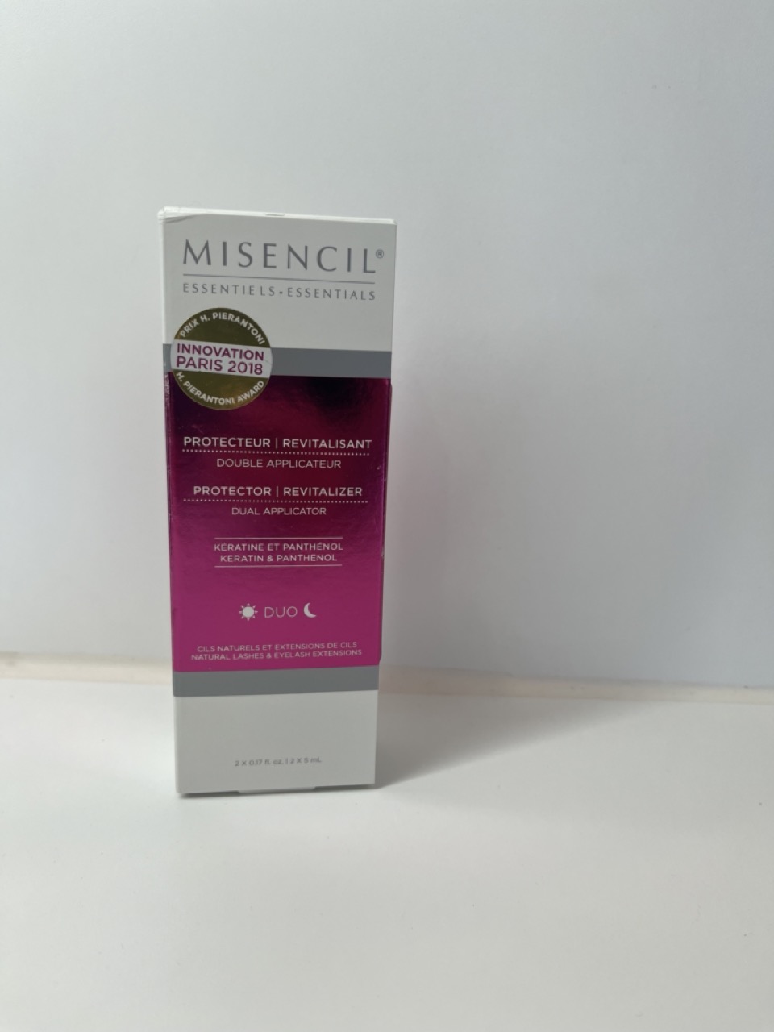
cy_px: 516
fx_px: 775
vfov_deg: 67.3
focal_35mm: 26
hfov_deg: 53.1
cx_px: 387
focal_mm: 5.1
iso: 32
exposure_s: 1/114
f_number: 1.6
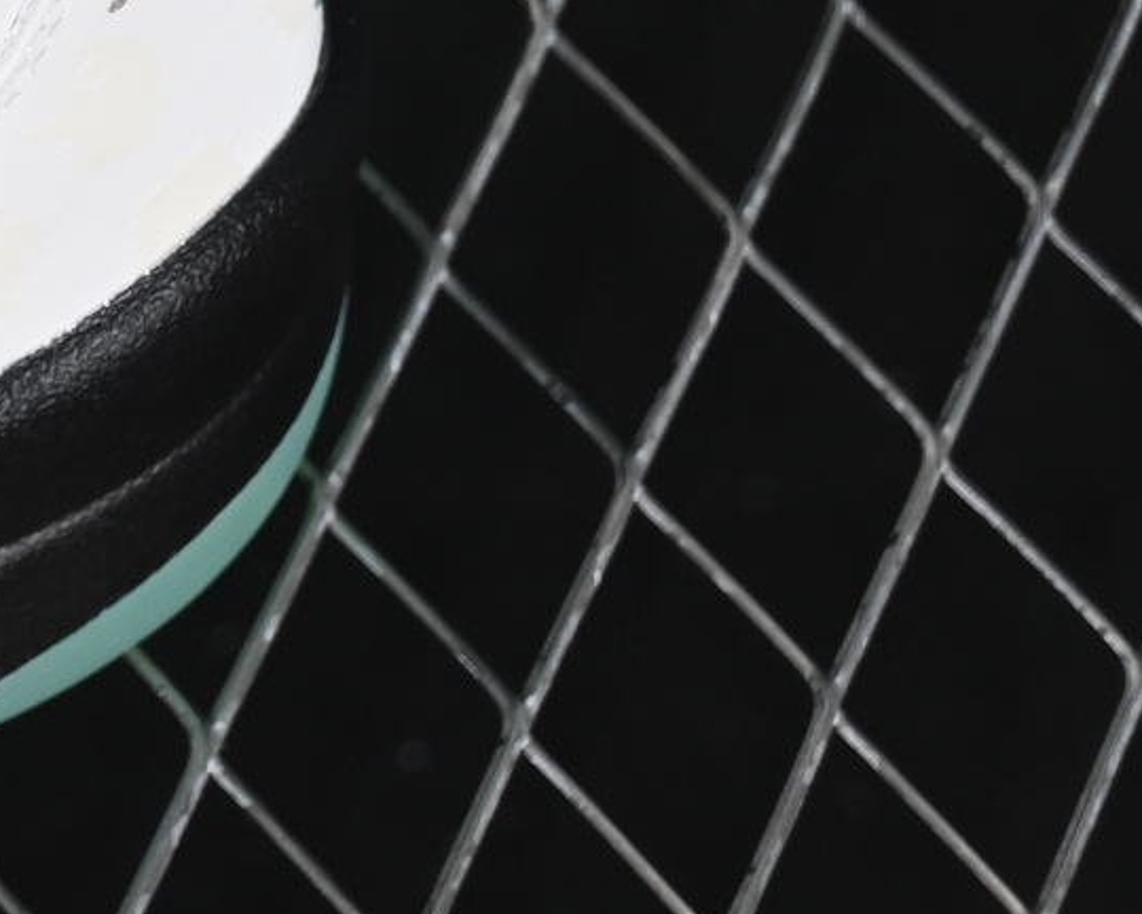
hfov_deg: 5.1
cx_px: -1755
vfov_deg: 4.2
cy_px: -599
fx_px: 12269
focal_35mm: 363
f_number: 7.1
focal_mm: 50
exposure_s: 1/80
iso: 160
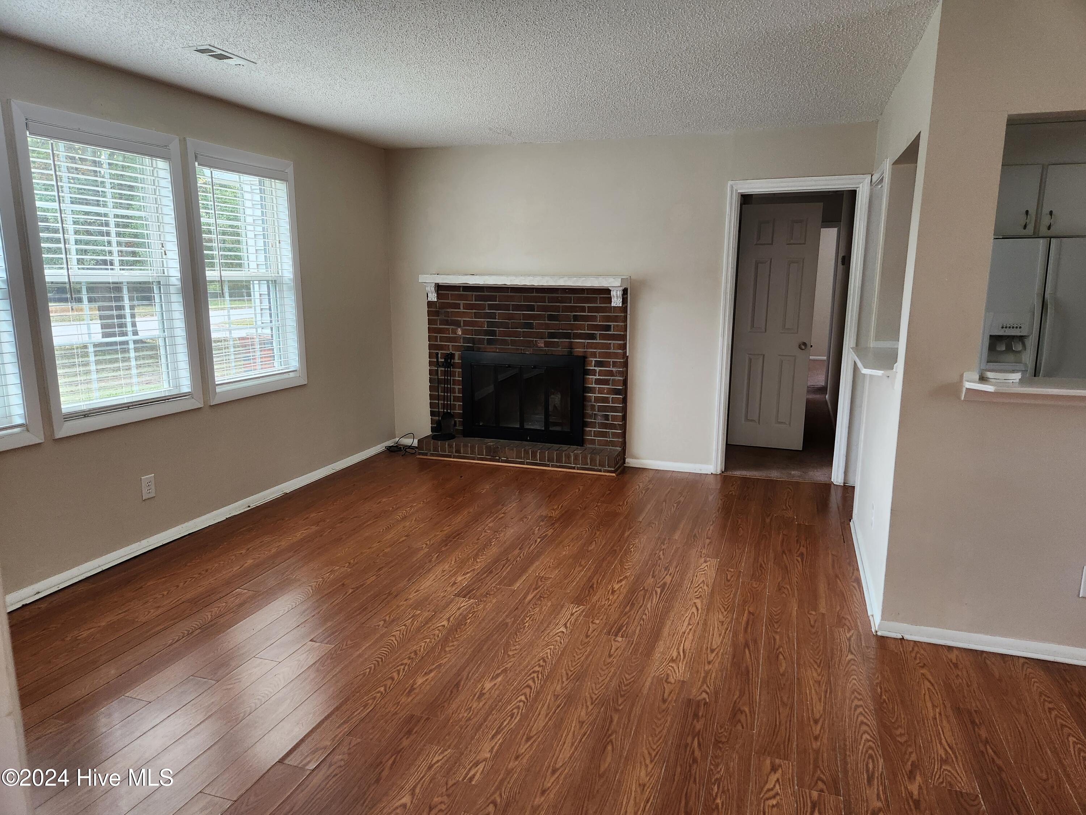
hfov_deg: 73.9
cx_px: 543
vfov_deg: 58.9
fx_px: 722
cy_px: 408
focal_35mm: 23
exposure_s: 1/120
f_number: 1.8
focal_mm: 5.4
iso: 250
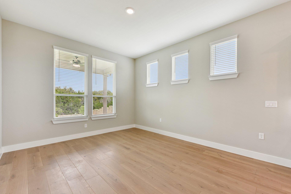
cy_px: 102
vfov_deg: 77.3
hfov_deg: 100.4
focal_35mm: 15
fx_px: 121
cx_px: 150
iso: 100
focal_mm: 14
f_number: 8
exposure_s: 1/20
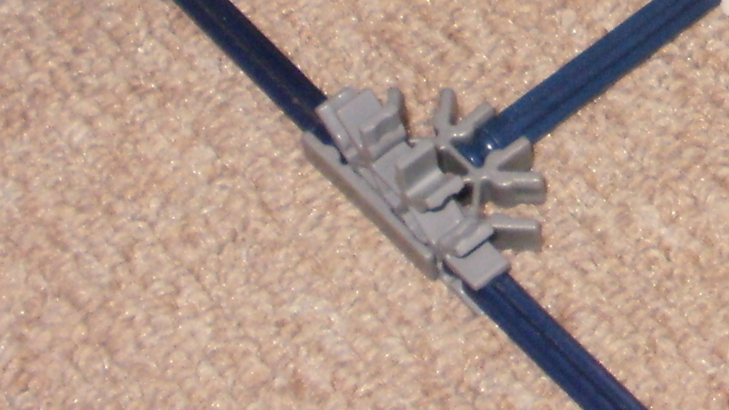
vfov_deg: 7.7
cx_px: 883
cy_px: -402
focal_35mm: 151
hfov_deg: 13.8
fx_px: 2919
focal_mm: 6.3
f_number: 3.5
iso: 125
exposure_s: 1/30
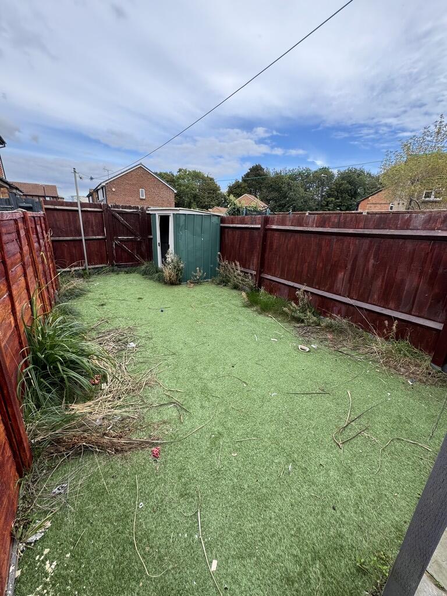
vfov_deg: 102.1
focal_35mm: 14
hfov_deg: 85.7
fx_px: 241
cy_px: 298
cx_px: 224
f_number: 2.2
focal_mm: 2.22
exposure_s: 1/334
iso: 40
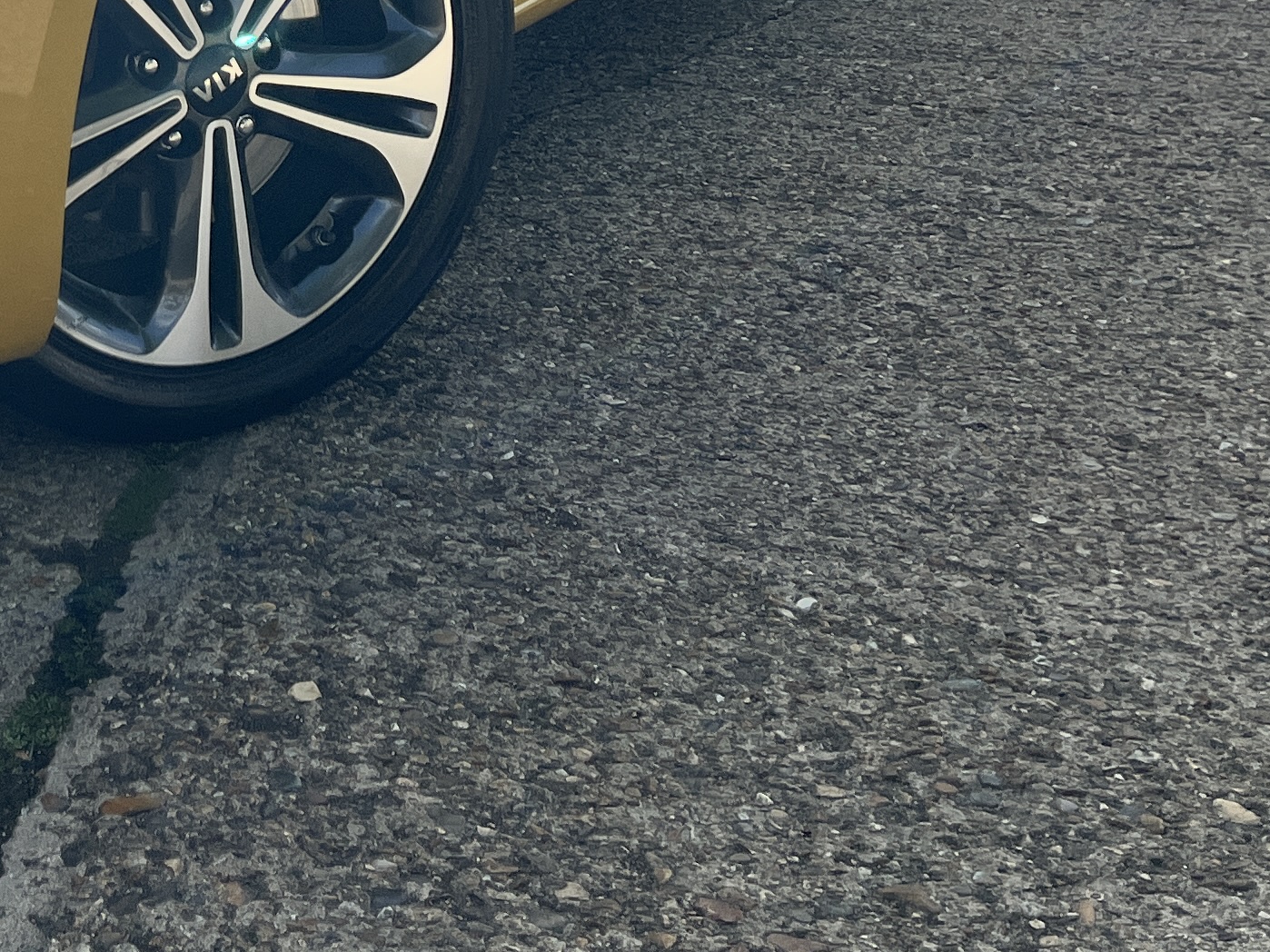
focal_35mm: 75
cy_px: -416
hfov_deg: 24.4
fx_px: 2751
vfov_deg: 17.8
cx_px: -87
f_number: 1.6
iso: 50
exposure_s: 1/4149
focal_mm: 5.1
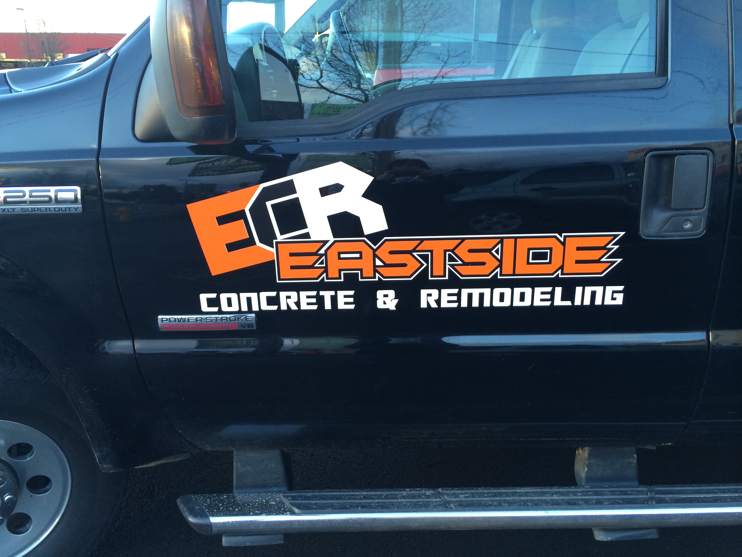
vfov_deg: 46.8
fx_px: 643
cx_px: 371
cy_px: 278
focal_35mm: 30
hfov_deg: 60.0
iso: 50
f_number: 2.2
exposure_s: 1/40
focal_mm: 4.12
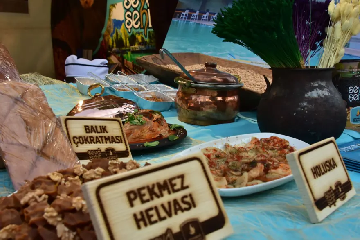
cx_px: 180
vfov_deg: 31.9
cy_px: 120
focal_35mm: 42
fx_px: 420
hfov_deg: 46.4
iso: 640
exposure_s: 1/80
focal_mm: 28
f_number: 6.3
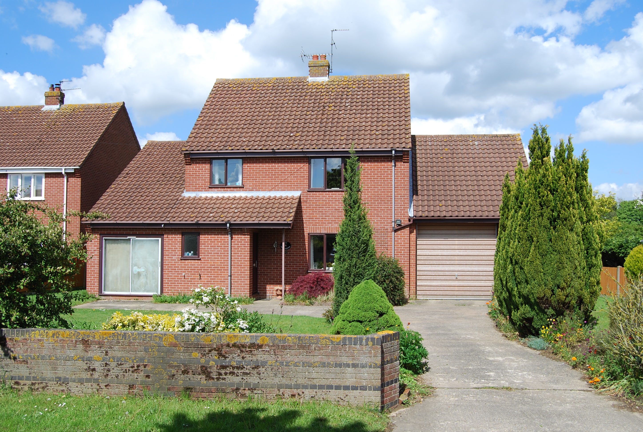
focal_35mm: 36
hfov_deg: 53.0
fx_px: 644
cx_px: 322
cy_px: 216
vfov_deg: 37.0
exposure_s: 1/250
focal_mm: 24
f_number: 8
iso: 100
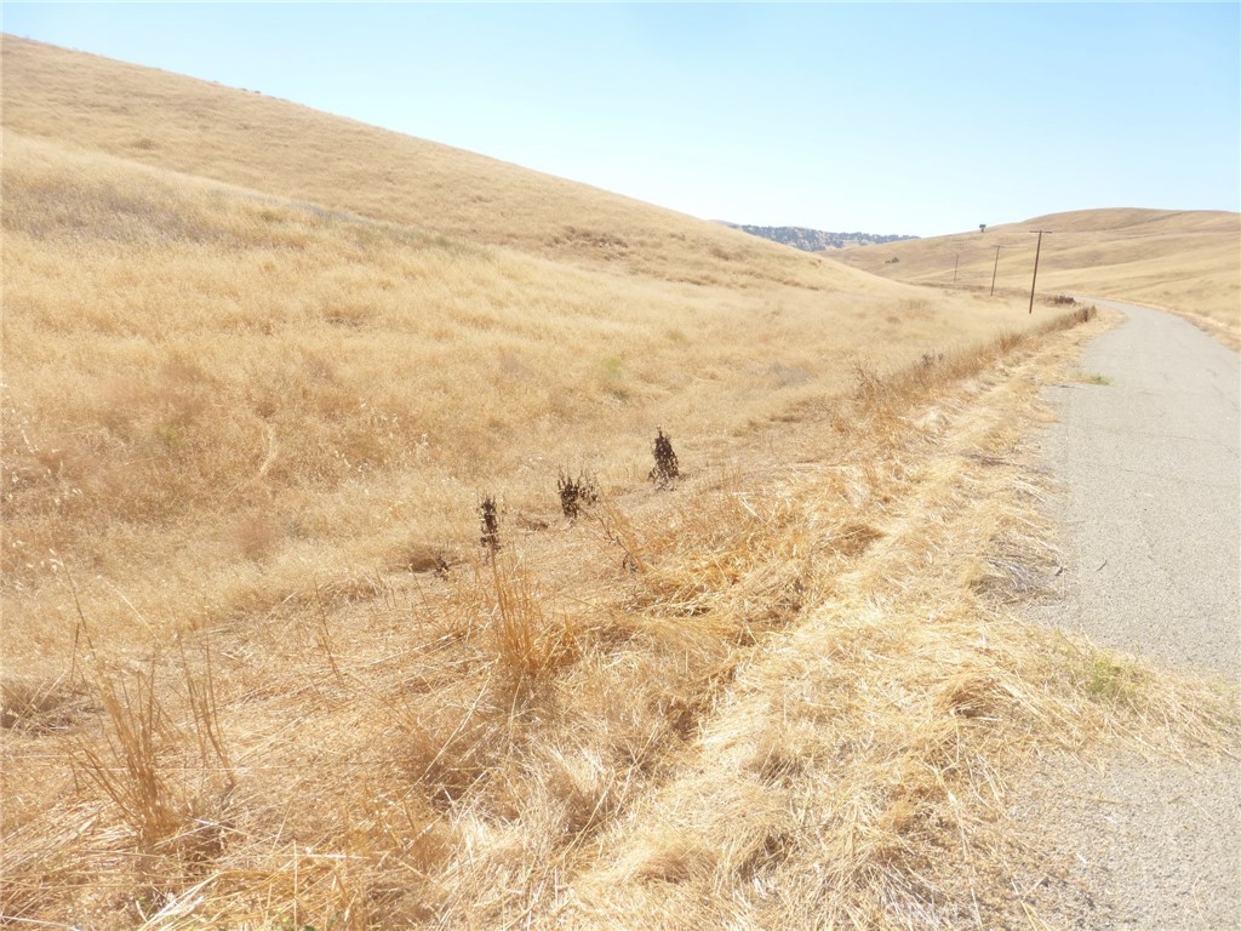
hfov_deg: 71.6
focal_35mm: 24
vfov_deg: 56.8
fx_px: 860
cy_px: 466
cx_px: 620
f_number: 4
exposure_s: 1/640
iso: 100
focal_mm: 4.3
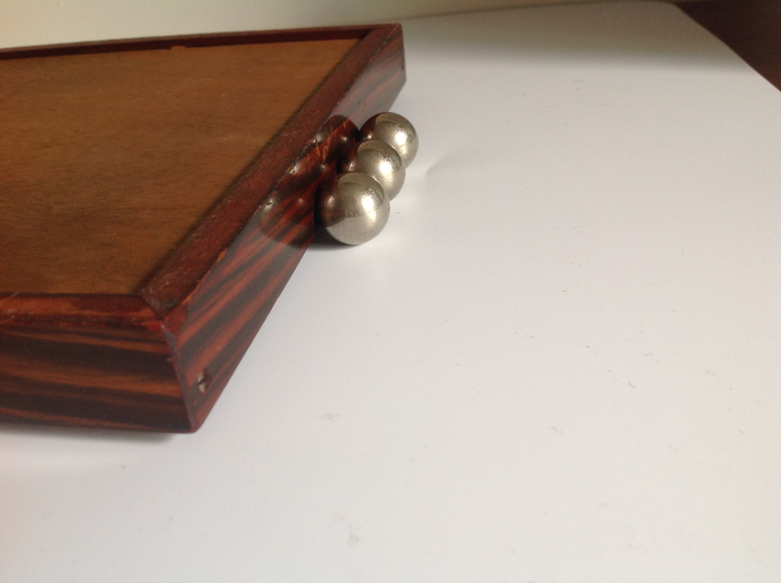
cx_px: 390
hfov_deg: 52.7
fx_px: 788
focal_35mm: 35
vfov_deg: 40.6
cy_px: 292
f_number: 2.4
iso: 64
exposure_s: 1/15
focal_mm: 4.28
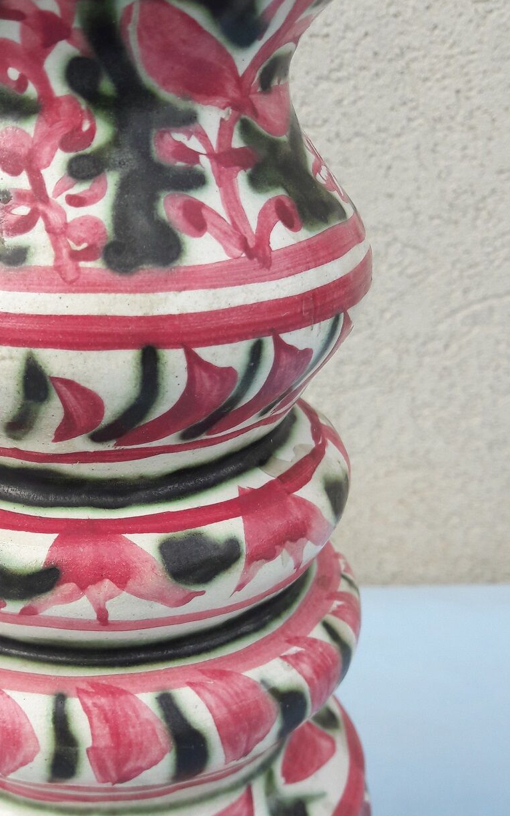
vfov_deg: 44.3
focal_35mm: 45
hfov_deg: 28.2
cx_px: 136
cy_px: 449
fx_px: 1001
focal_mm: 3.7
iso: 40
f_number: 1.9
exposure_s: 1/426
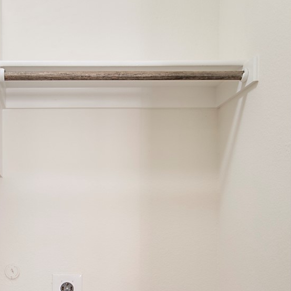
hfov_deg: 32.7
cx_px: 42
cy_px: 228
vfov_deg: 33.2
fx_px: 476
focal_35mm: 50
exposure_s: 1/1.67
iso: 100
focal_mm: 10
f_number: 11
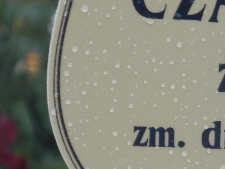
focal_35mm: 1043
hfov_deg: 1.9
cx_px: 328
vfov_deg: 1.4
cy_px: 18
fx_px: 6781
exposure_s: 1/40
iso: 200
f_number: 5.6
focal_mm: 59.8
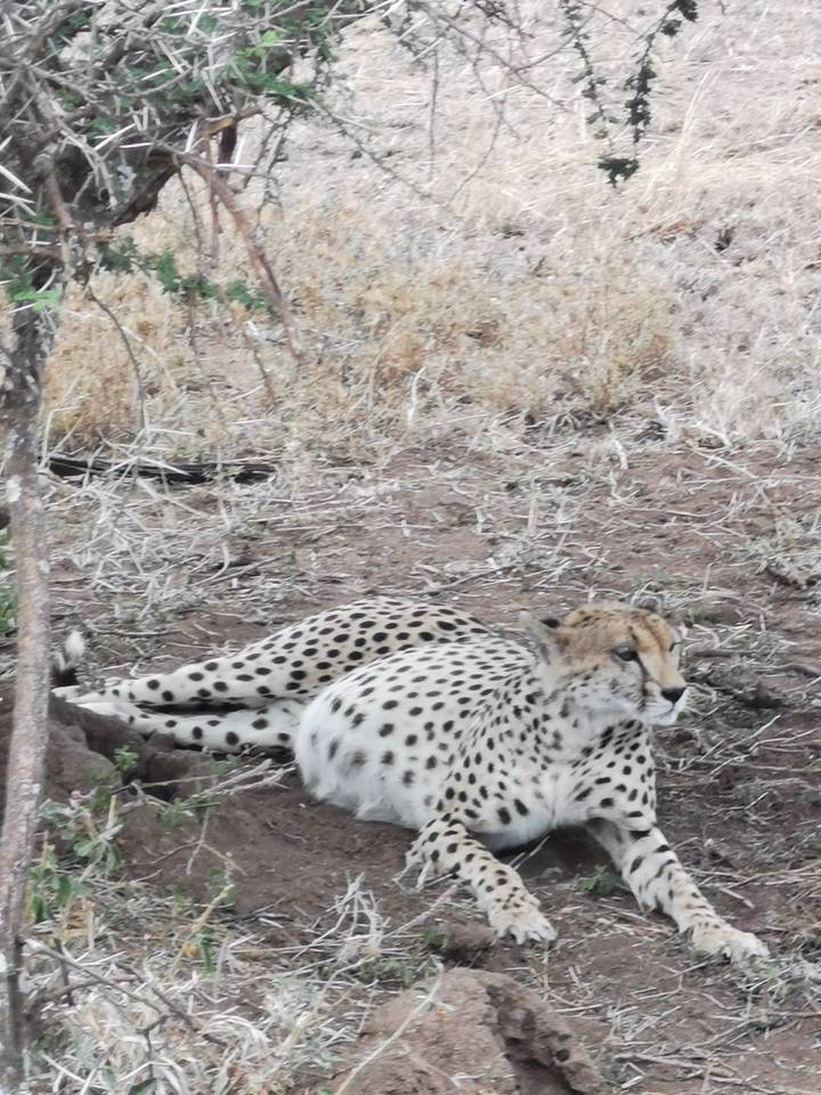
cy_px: 548
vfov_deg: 12.4
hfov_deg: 9.3
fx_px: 5028
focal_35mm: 159
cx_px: 410
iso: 50
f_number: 2.4
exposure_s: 1/246
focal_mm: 7.48
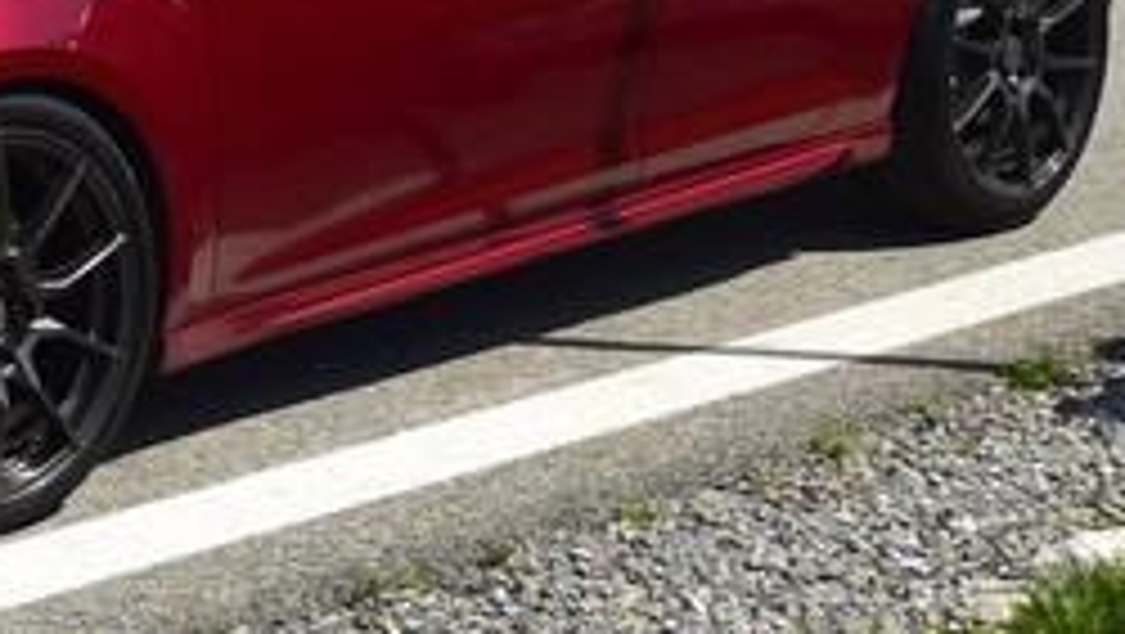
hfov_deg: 15.2
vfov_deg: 8.5
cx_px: 302
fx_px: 4209
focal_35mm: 141
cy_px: -103
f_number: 11
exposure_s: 1/500
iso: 400
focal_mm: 28
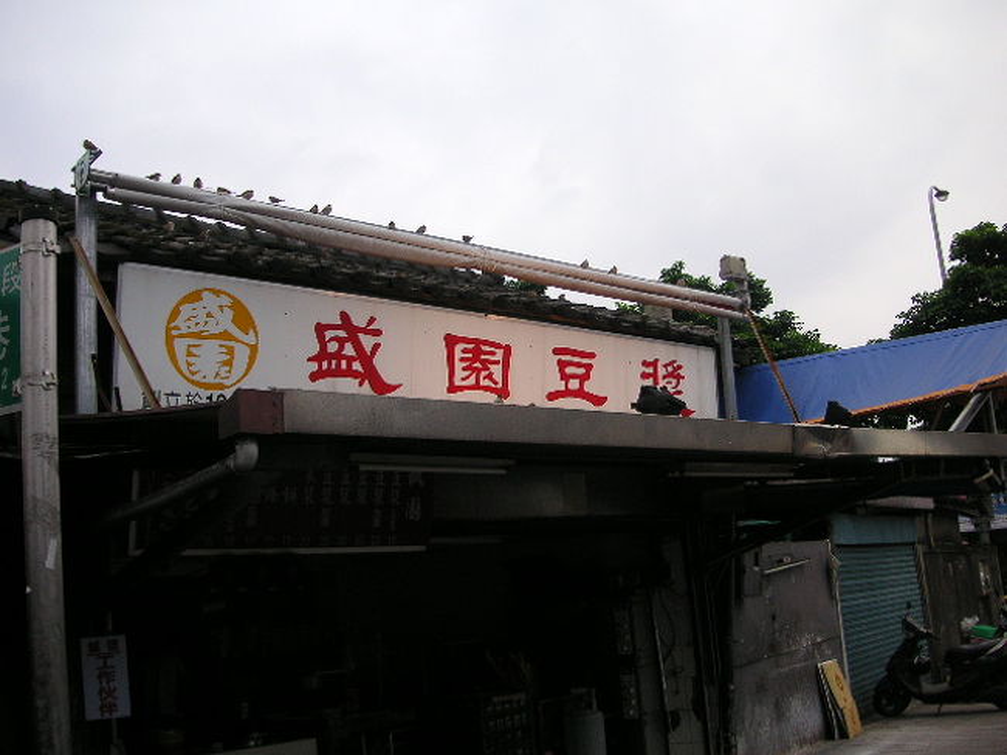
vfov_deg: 38.6
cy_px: 378
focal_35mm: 37
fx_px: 1076
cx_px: 504
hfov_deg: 50.2
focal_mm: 6.1
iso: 50
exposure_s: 1/180
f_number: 2.8
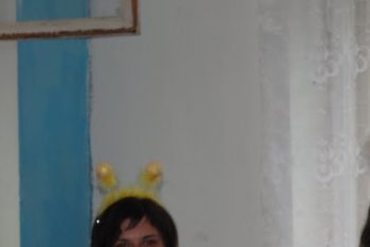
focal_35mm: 243
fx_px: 2504
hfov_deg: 8.4
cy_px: 314
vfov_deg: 5.6
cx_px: 460
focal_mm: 55
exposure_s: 1/60
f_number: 5.6
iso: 200
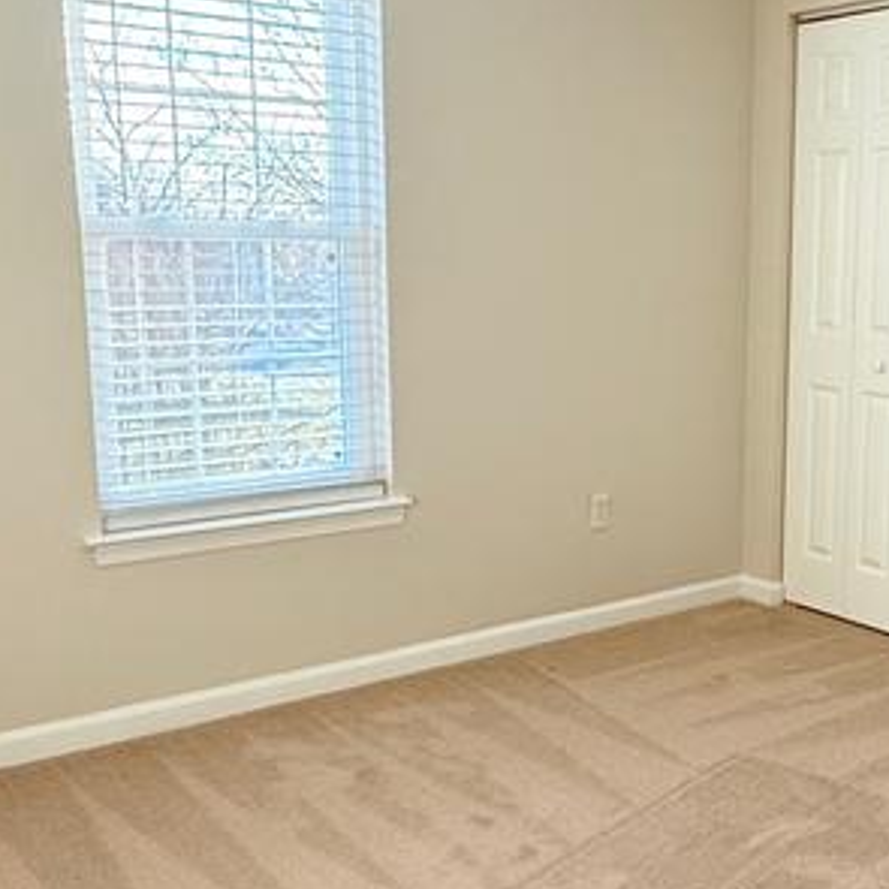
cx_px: 687
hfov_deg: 38.0
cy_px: 470
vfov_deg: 39.2
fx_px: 1249
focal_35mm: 43
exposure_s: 1/120
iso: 400
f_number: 2.2
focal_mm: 2.22
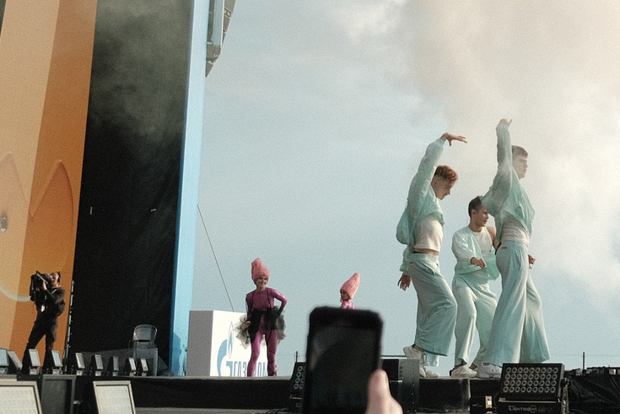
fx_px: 1619
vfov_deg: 14.2
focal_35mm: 94
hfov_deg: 21.2
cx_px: 566
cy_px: -49
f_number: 3.2
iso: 400
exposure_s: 1/3200
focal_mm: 18
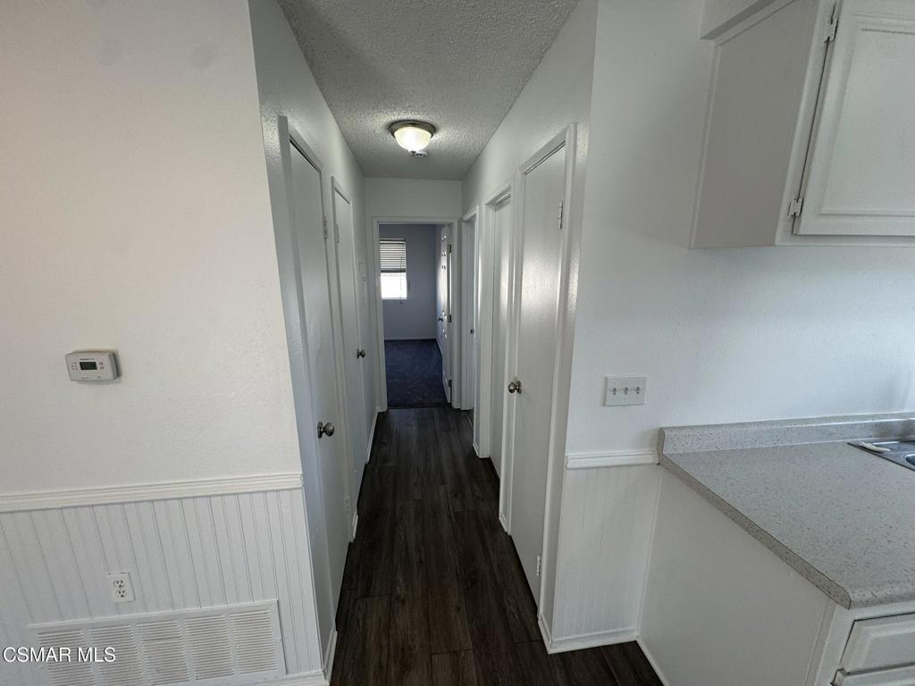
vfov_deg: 85.7
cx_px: 458
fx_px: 370
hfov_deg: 102.1
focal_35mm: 14
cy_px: 343
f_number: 2.2
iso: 64
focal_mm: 2.22
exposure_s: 1/120
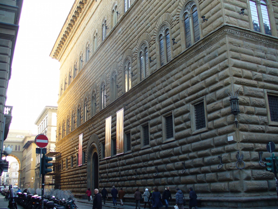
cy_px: 104
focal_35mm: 37
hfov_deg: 50.1
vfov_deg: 38.7
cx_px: 139
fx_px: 297
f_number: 2.8
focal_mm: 6.1
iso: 80
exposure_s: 1/60
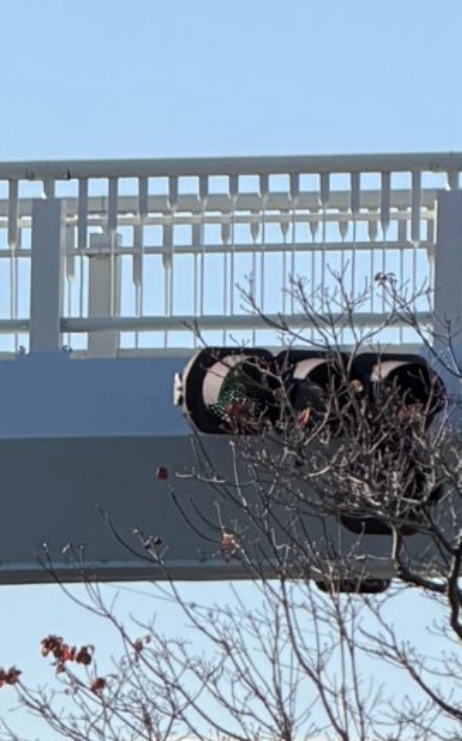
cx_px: -266
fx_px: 10447
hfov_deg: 2.5
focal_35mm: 518
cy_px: 863
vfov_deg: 4.0
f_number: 2.8
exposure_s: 1/638
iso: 25
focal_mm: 16.89
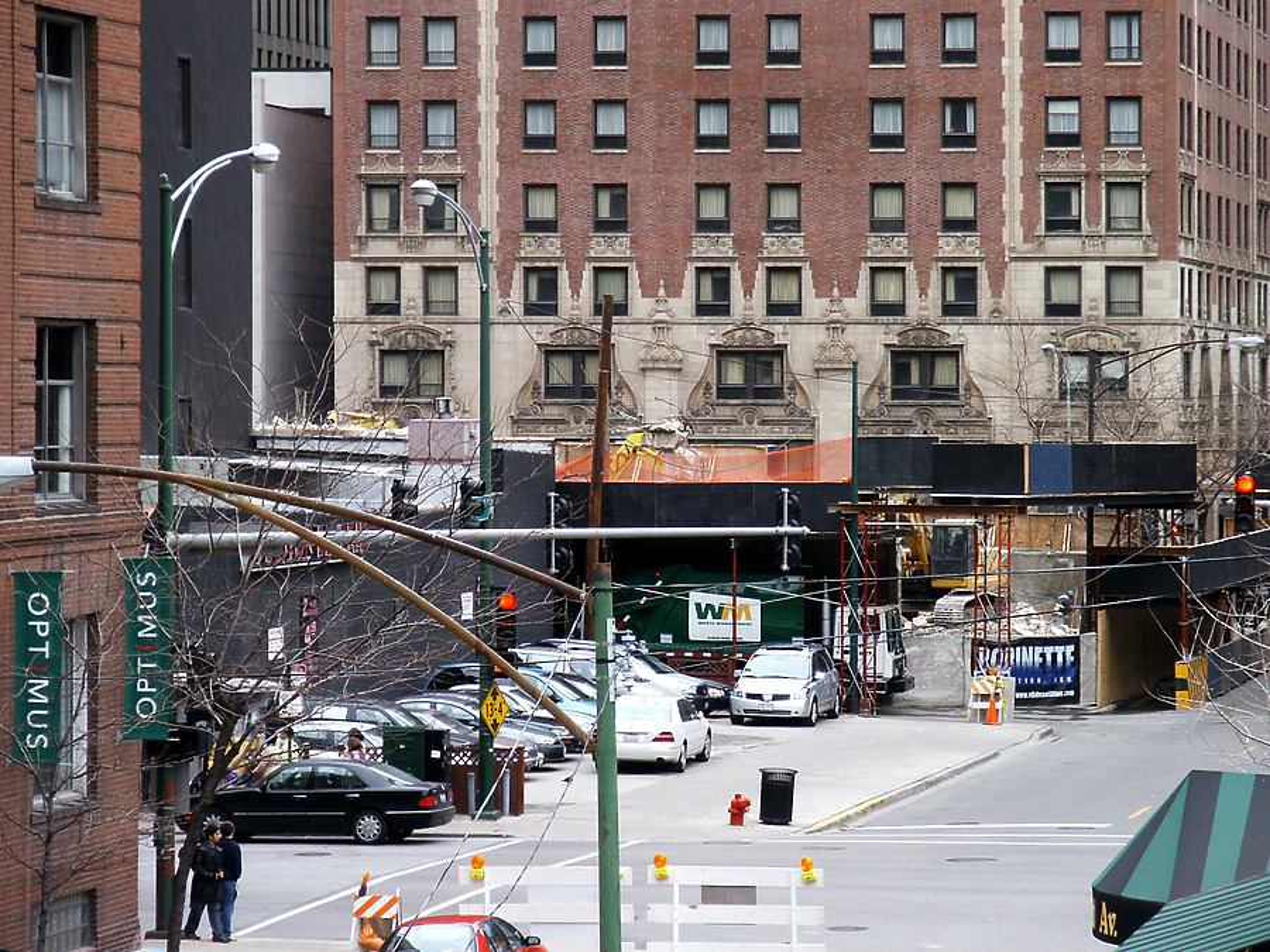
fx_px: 5100
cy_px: 476
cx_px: 635
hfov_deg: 14.2
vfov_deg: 10.7
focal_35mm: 139
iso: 80
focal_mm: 28.23
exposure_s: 1/125
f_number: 3.6
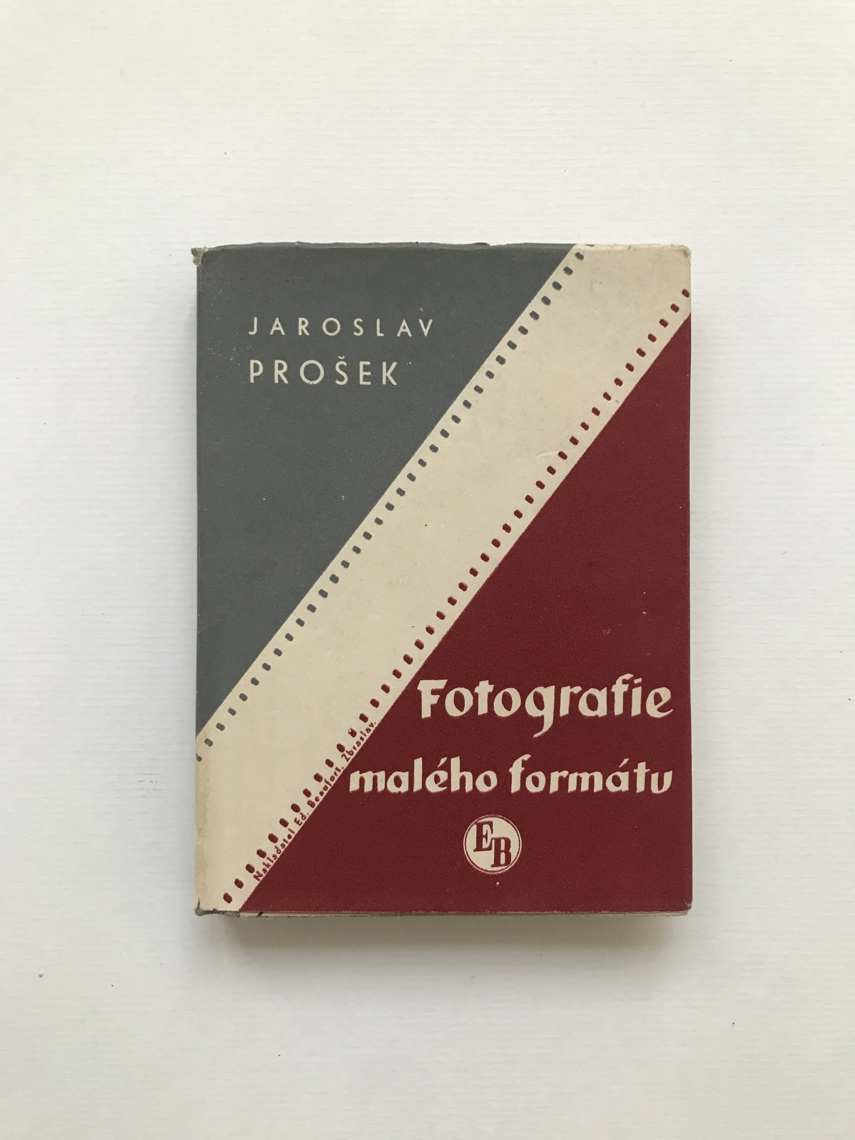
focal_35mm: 28
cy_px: 570
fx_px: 922
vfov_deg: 63.4
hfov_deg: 49.7
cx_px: 428
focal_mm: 3.99
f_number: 1.8
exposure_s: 1/33
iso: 25
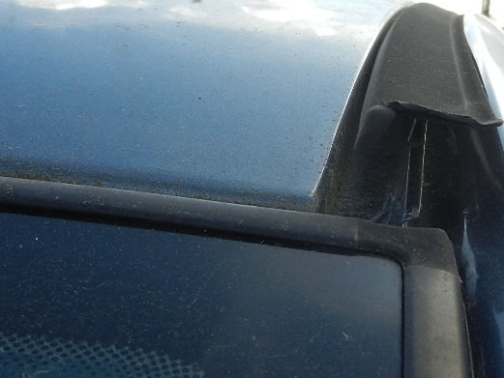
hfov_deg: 33.4
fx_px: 830
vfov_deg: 25.7
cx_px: 347
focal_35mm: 57
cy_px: 172
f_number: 3.6
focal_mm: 5.1
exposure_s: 1/640
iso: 160
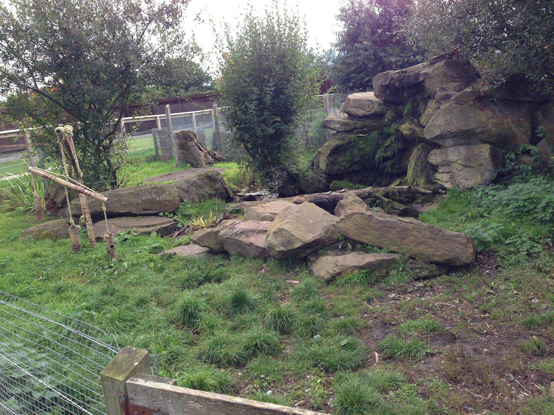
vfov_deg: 42.9
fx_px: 528
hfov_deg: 55.4
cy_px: 208
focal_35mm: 33
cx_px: 277
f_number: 2.4
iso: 50
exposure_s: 1/268
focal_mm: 4.12
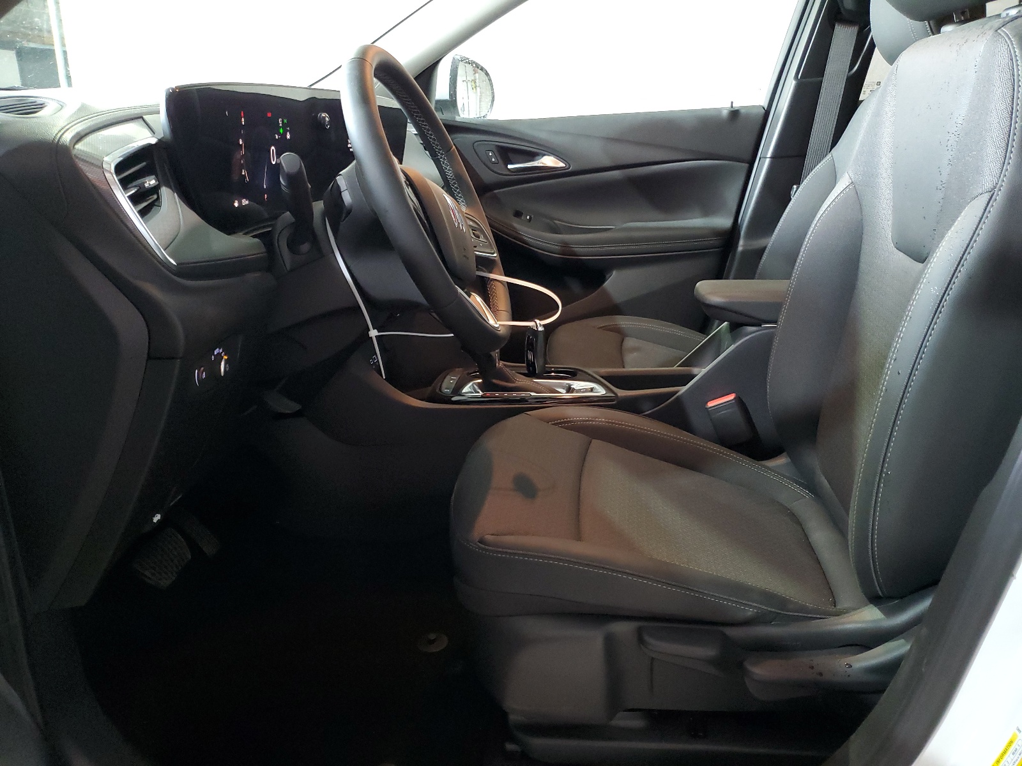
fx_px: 768
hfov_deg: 67.3
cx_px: 511
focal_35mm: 26
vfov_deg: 53.1
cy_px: 383
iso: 308
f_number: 1.5
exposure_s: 1/30
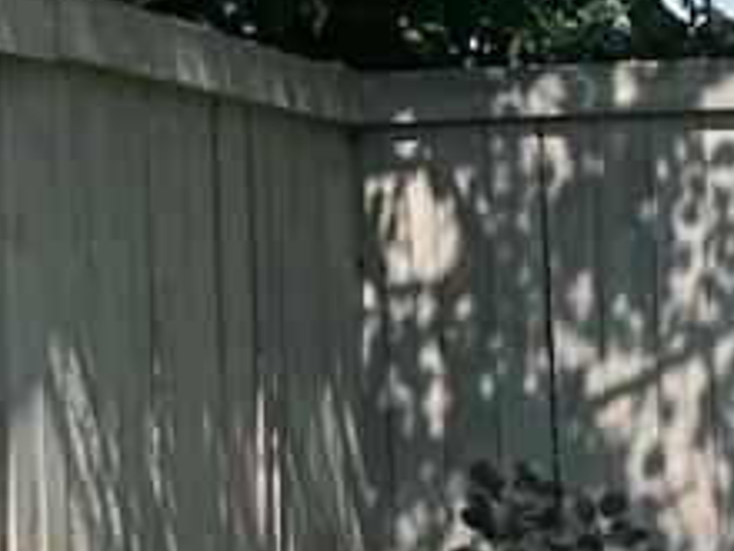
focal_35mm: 151
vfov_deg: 9.7
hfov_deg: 12.0
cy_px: 641
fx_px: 3202
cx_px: 1325
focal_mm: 5.7
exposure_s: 1/2457
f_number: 1.5
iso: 50
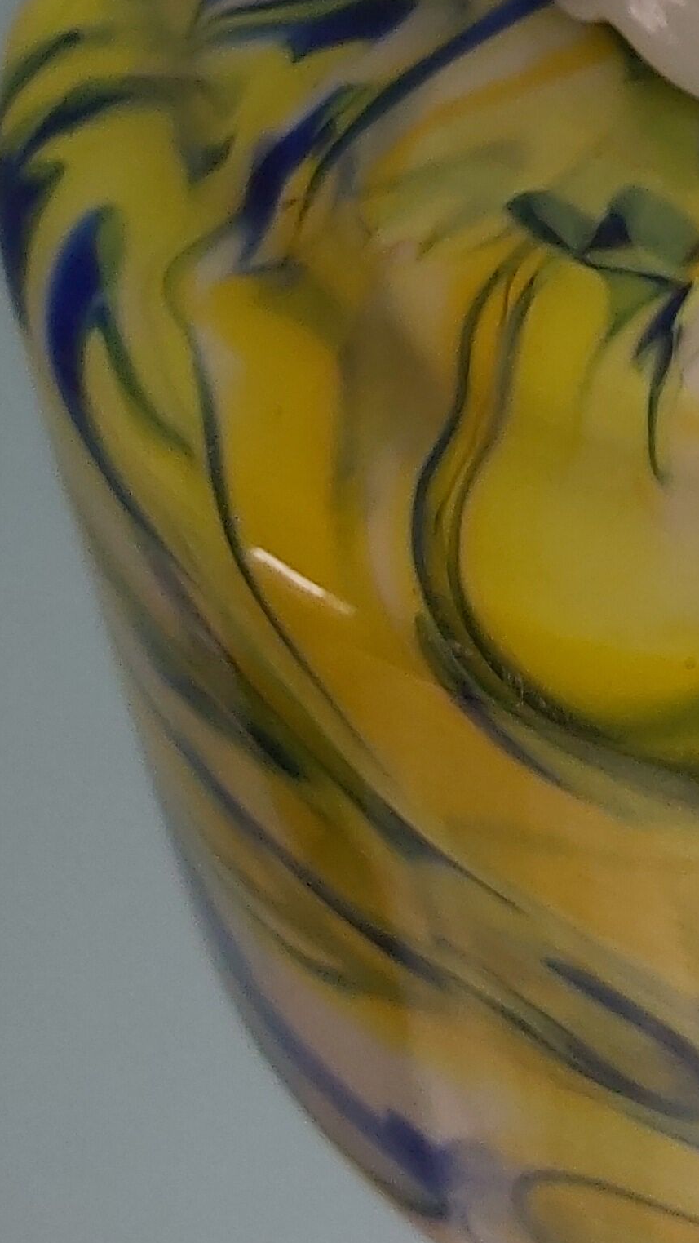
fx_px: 2471
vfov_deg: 27.3
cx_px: 1075
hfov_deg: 14.9
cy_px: 137
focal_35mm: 75
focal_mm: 3.92
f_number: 1.7
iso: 125
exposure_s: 1/50
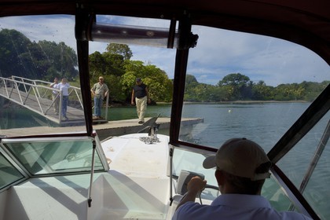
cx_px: 165
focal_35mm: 24
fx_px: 220
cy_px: 110
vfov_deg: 53.1
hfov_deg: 73.7
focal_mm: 24
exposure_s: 1/320
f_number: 18
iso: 200
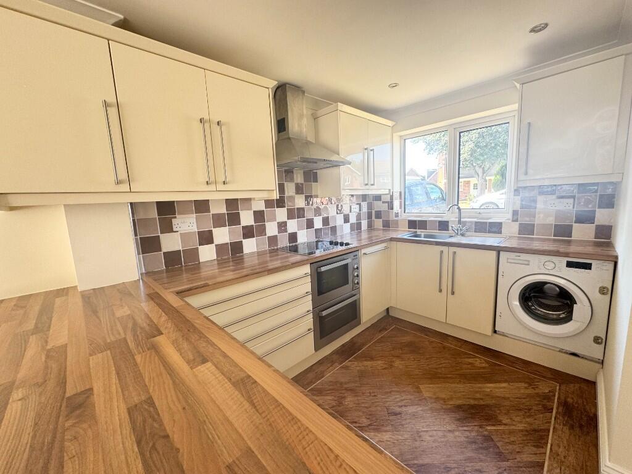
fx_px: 256
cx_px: 316
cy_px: 237
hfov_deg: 102.1
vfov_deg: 85.7
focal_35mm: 14
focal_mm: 2.22
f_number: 2.2
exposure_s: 1/99
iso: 100
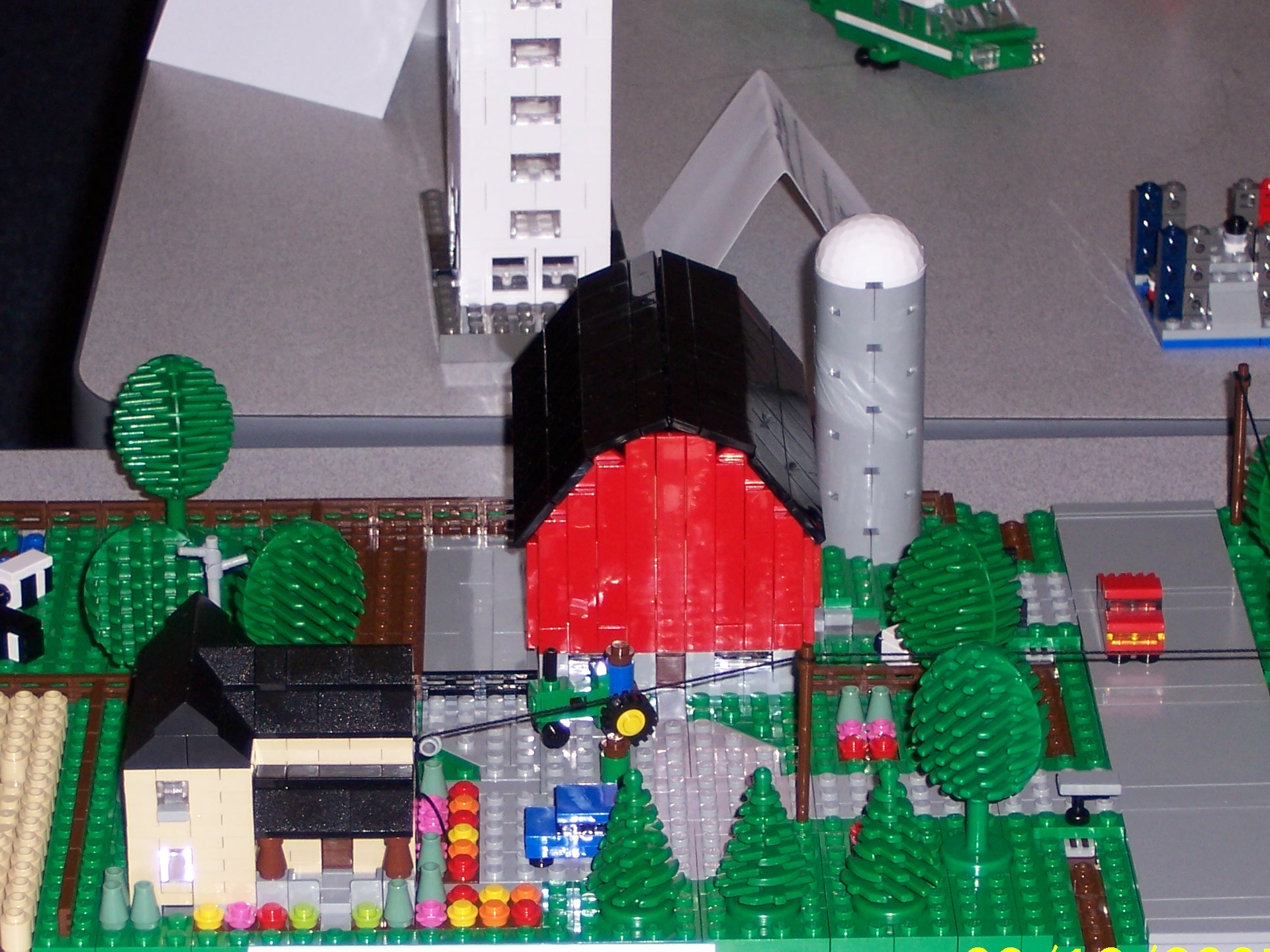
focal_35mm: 145
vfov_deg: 10.2
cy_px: 504
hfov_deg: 13.6
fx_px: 5319
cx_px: 533
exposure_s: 1/125
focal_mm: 18
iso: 80
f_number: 4.8
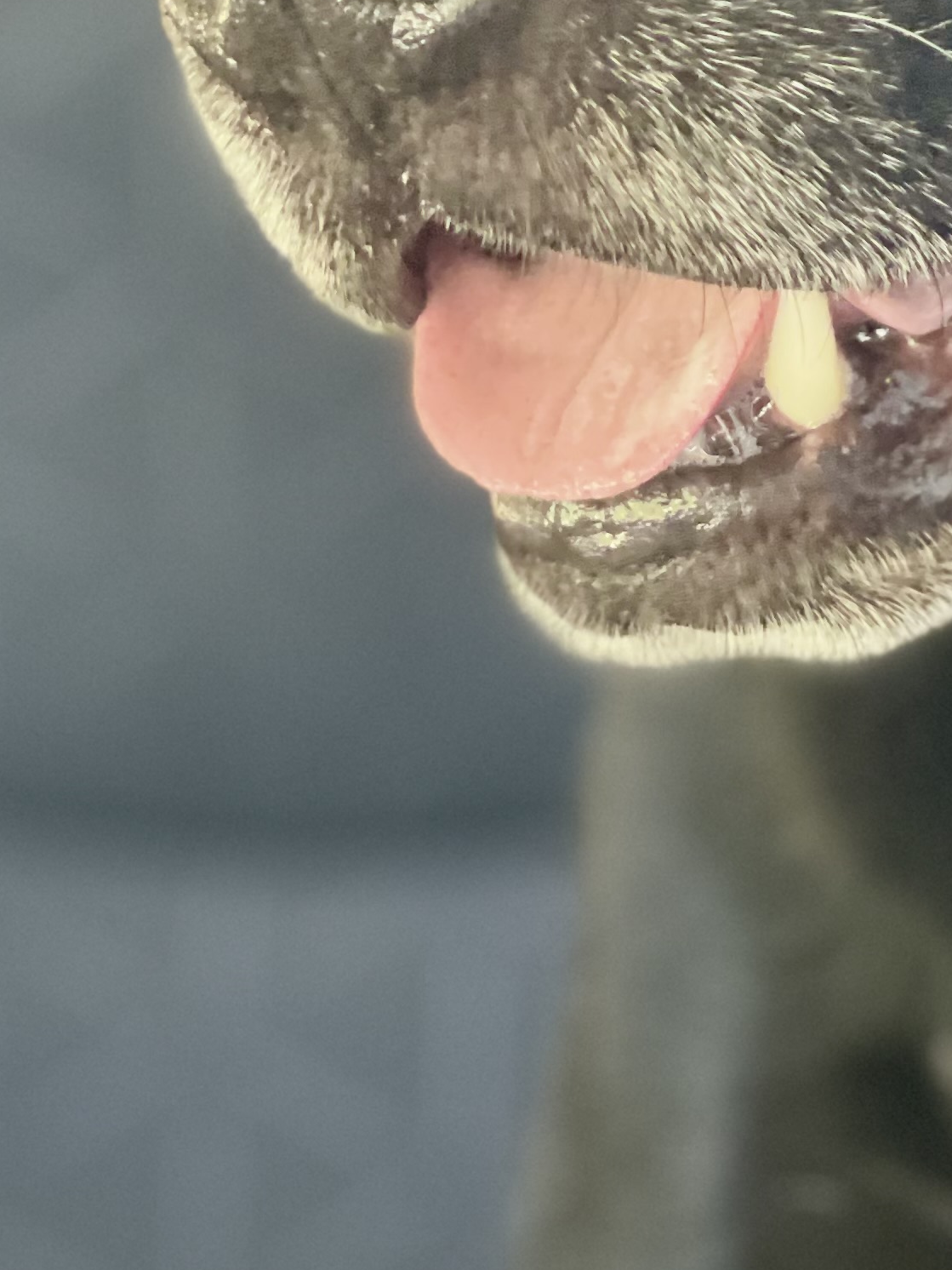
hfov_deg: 8.5
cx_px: 995
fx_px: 6344
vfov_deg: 11.2
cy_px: -230
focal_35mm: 173
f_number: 2.2
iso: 400
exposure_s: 1/40
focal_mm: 7.5
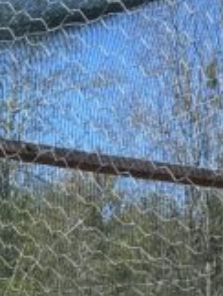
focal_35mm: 164
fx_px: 1405
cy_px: 895
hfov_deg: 9.1
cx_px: 112
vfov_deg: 9.4
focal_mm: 4.25
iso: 32
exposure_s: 1/2028
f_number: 1.8
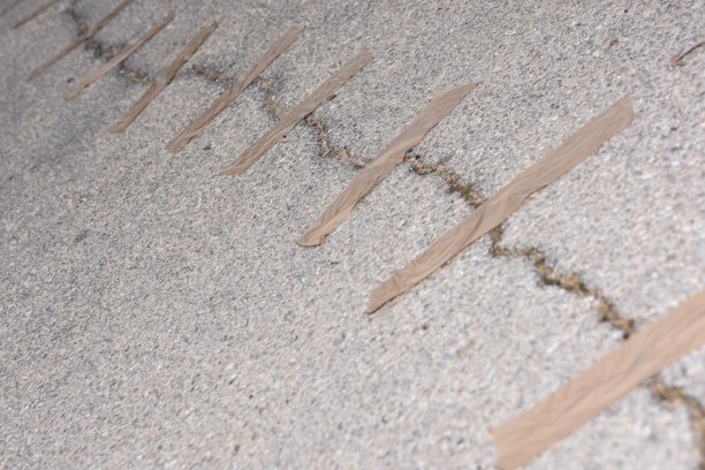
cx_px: 352
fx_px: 1410
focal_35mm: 72
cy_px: 235
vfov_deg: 18.9
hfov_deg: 28.1
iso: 180
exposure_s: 1/125
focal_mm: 48
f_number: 5.6
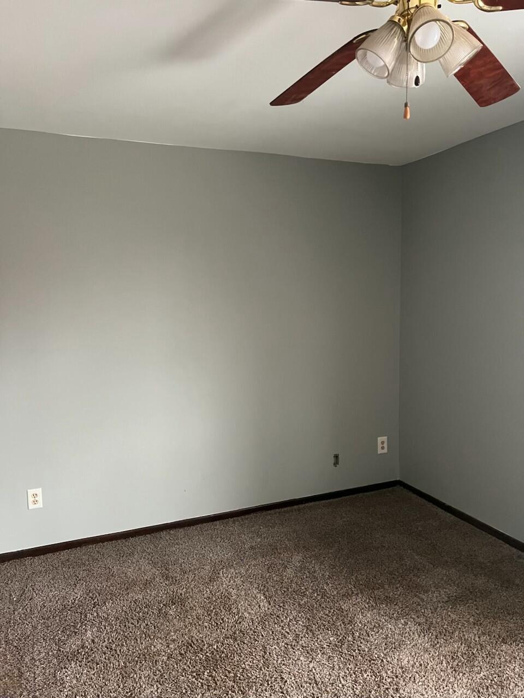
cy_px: 349
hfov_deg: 53.1
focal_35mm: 26
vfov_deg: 67.3
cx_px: 262
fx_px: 525
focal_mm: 5.7
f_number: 1.5
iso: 500
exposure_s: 1/40
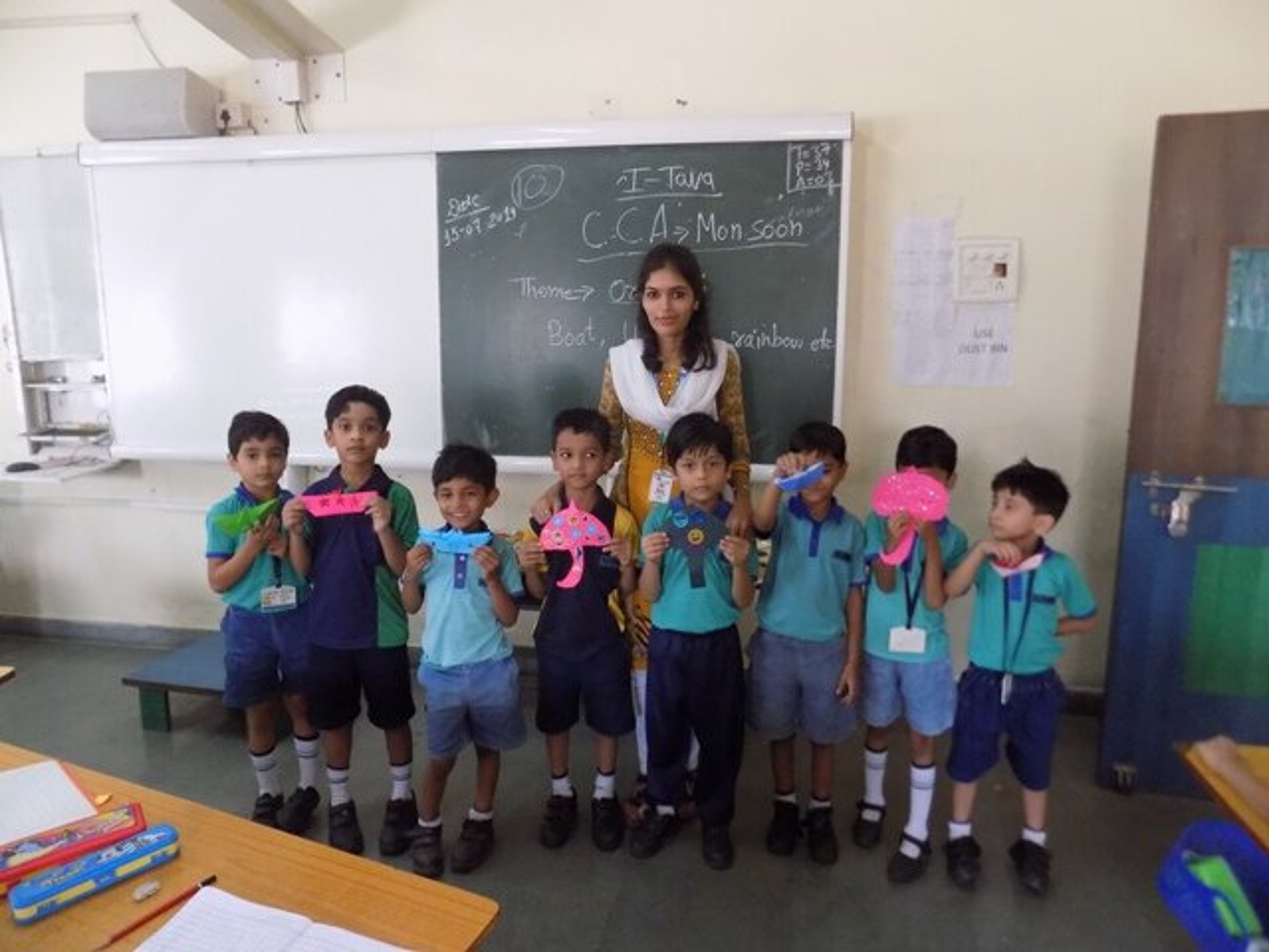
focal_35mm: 23
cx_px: 634
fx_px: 843
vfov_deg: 58.9
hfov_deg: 73.9
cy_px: 476
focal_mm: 4
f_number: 3.1
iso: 400
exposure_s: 1/30
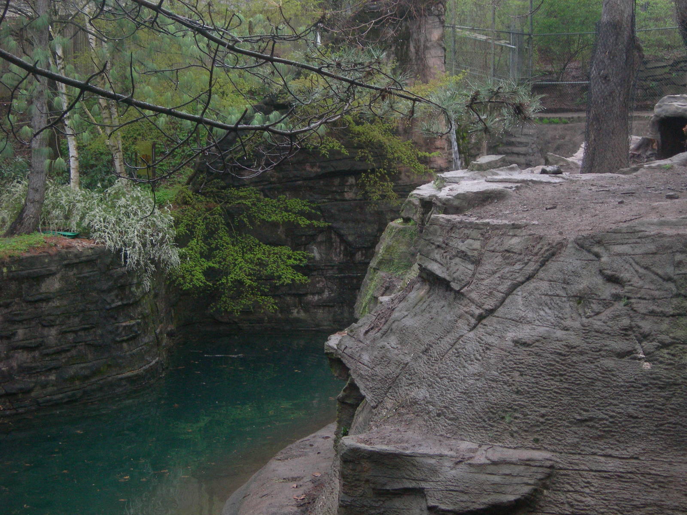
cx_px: 344
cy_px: 258
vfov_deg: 20.4
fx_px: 1429
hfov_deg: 27.0
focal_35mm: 72
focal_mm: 14.9
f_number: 3.7
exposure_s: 1/60.1
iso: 200
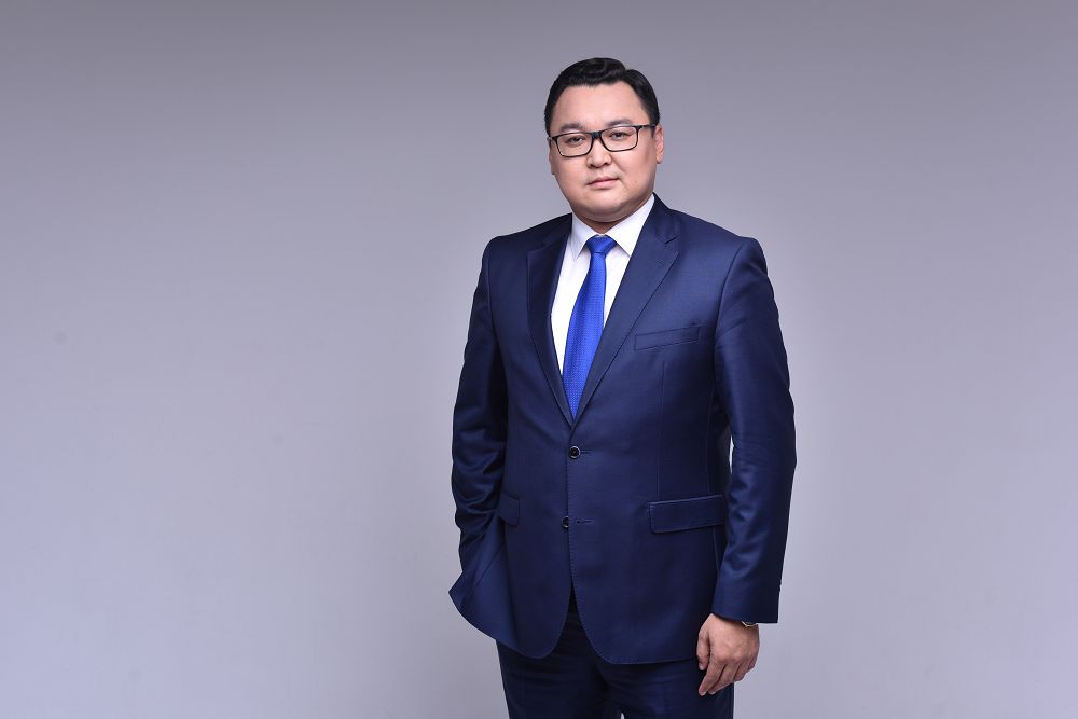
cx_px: 539
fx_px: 1497
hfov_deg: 39.6
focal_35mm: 50
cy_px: 360
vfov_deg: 27.0
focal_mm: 50
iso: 100
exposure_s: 1/160
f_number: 6.3
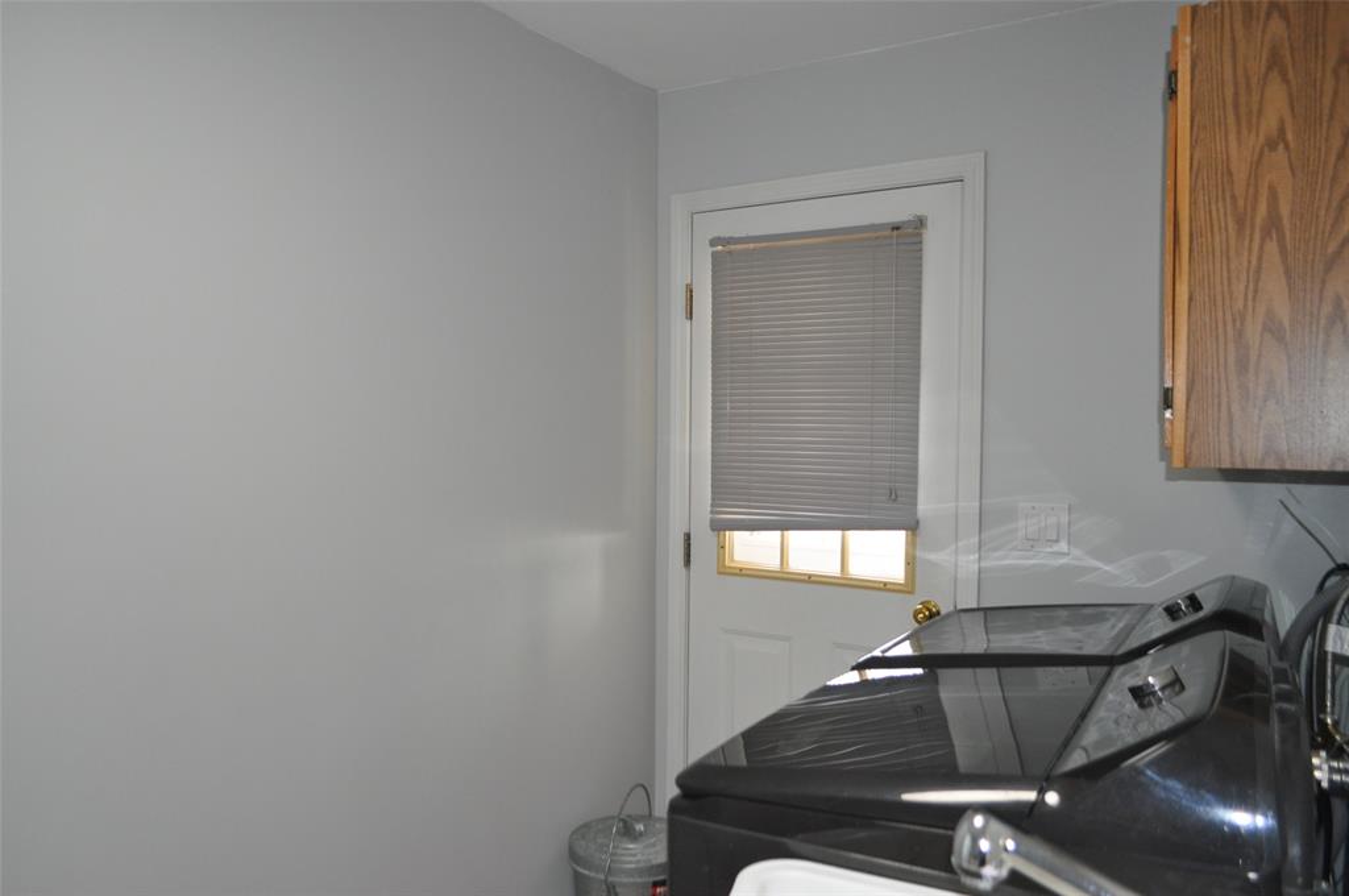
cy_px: 448
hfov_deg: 67.4
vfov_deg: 47.8
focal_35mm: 27
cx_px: 674
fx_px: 1010
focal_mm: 18
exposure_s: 1/80
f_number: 3.5
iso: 800
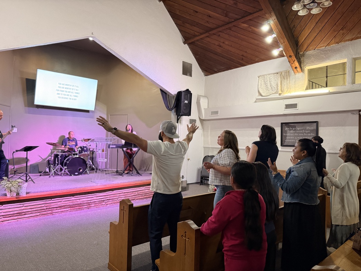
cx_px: 180
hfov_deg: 71.6
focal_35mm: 24
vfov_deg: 56.8
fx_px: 250
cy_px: 136
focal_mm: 6.76
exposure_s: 1/60
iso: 640
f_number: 1.78
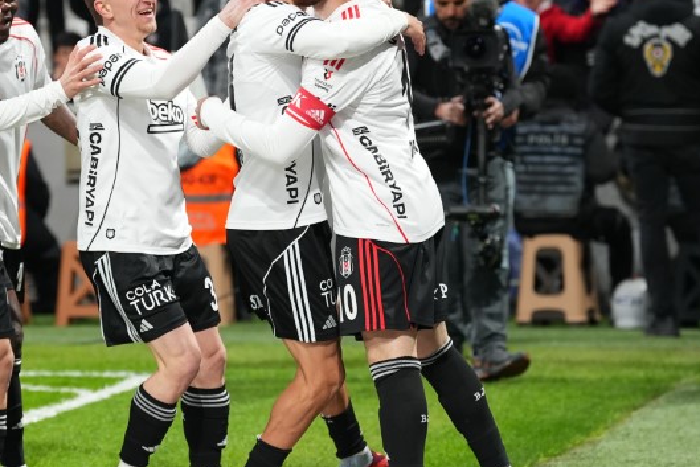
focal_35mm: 230
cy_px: 191
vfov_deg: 6.0
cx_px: 262
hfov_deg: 8.9
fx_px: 4473
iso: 2000
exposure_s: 1/1250
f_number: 2.8
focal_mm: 117
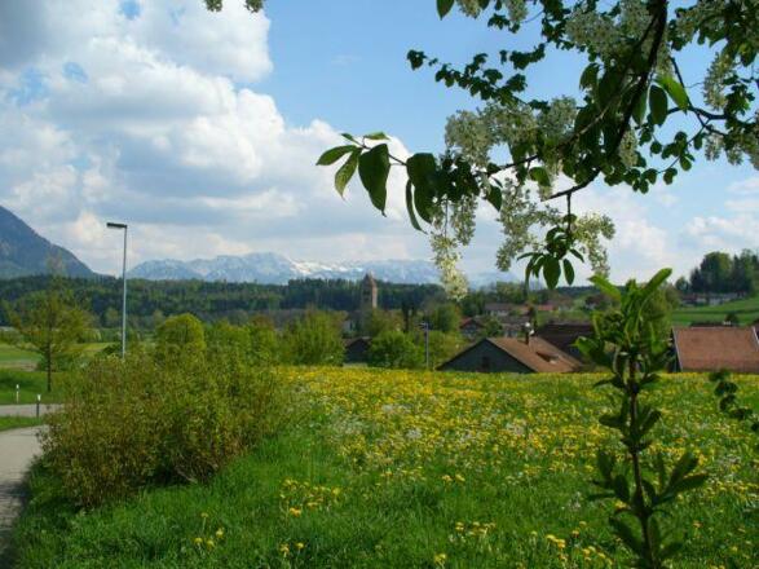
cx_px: 380
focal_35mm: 37
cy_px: 284
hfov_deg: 50.1
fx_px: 811
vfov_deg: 38.7
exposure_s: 1/400
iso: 80
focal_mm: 6.1
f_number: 5.6
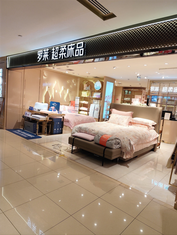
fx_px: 157
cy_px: 118
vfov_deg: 73.9
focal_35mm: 23
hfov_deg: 58.9
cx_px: 88
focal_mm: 6.19
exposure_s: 1/100
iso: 80
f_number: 1.65
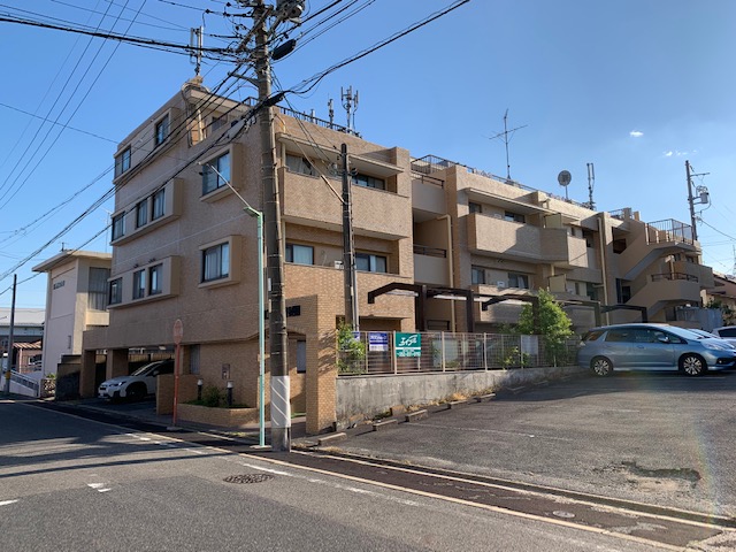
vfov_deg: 53.1
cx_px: 368
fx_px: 553
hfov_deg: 67.3
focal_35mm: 26
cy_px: 276
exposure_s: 1/1468
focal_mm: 4.25
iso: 25
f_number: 1.8
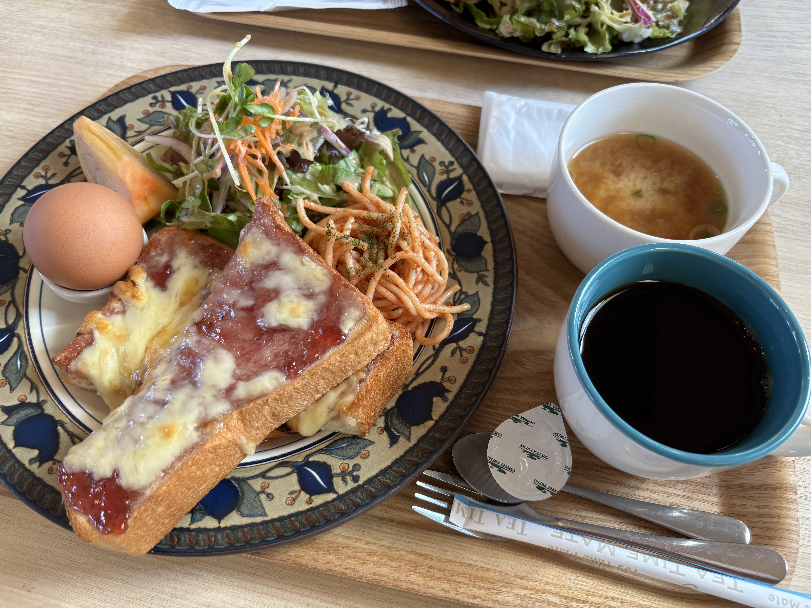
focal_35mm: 26
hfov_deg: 67.3
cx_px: 406
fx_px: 609
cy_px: 304
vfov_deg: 53.1
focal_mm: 5.96
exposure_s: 1/60
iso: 80
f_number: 1.6
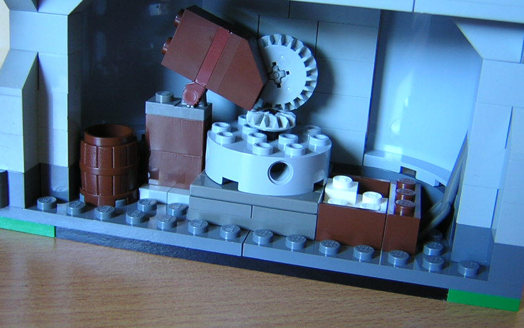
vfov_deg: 27.9
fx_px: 657
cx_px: 255
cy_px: 122
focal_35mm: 46
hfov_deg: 43.5
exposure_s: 1/3.9
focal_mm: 4.7
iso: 100
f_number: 2.6
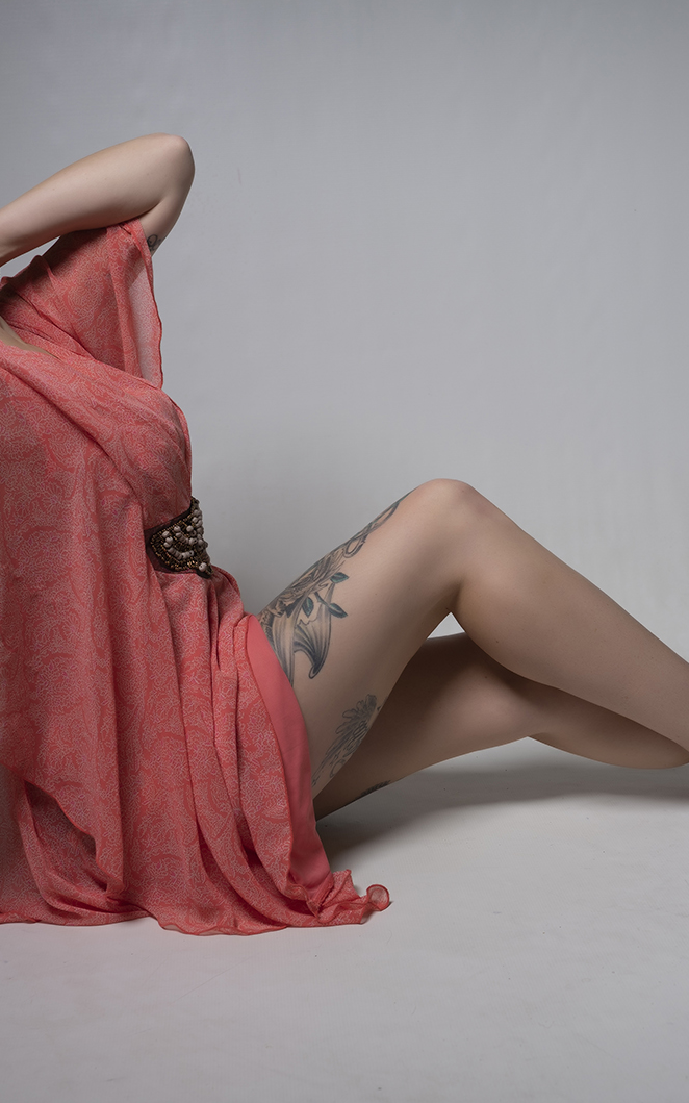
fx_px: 1712
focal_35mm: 57
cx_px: 349
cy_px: 553
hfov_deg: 22.8
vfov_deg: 35.7
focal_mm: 37
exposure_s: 1/200
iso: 50
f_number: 5.6
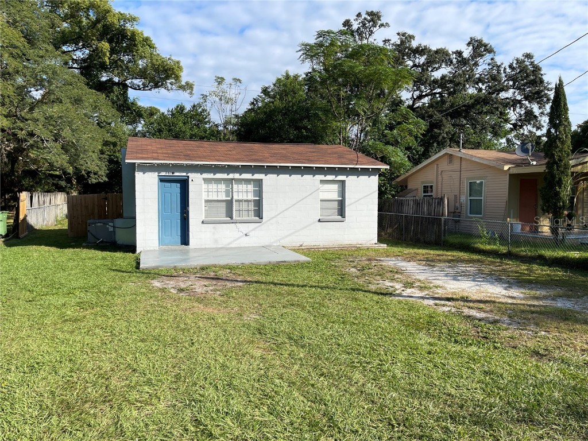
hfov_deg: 67.3
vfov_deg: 53.1
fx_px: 442
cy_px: 220
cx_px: 294
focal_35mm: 26
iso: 32
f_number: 1.6
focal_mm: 5.1
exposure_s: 1/2857
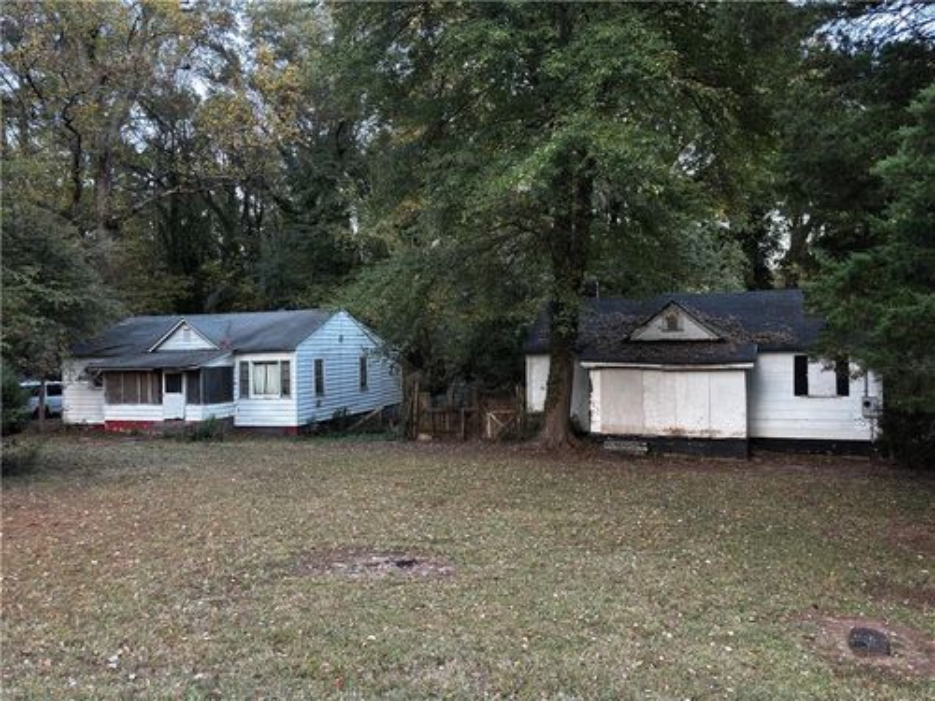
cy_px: 350
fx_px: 702
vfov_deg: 53.1
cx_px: 468
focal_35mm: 26
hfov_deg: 67.3
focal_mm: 5.96
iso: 250
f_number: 1.6
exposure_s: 1/40
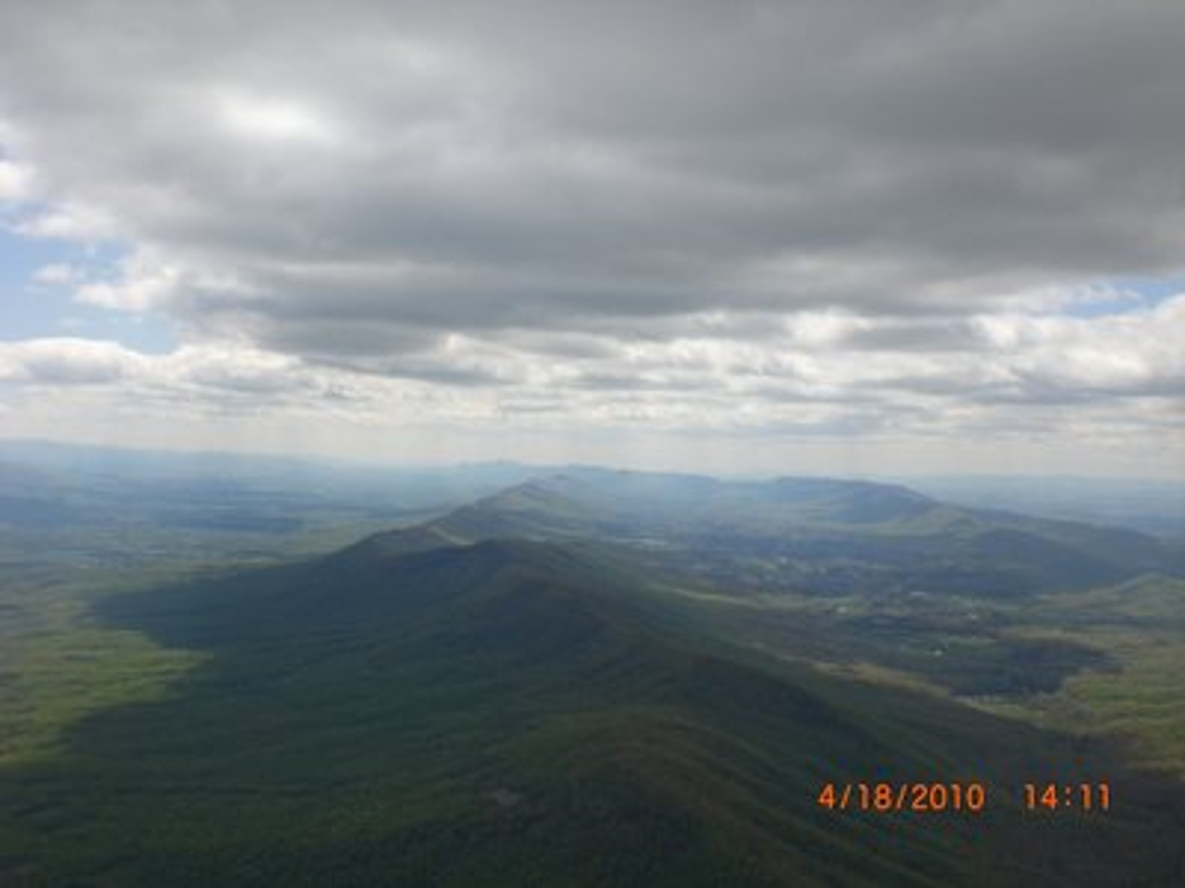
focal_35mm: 38
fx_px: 1301
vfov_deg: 37.7
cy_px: 444
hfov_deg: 49.0
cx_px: 592
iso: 50
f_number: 4.4
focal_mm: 6.3
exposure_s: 1/800
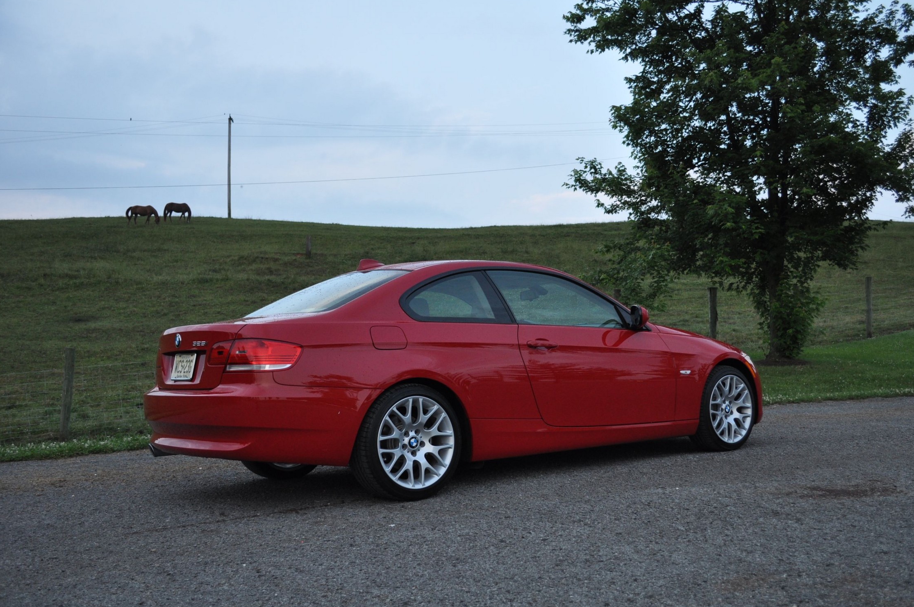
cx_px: 511
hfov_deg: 51.8
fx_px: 938
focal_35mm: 37
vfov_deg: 35.8
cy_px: 319
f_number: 4
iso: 450
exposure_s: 1/60
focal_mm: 22
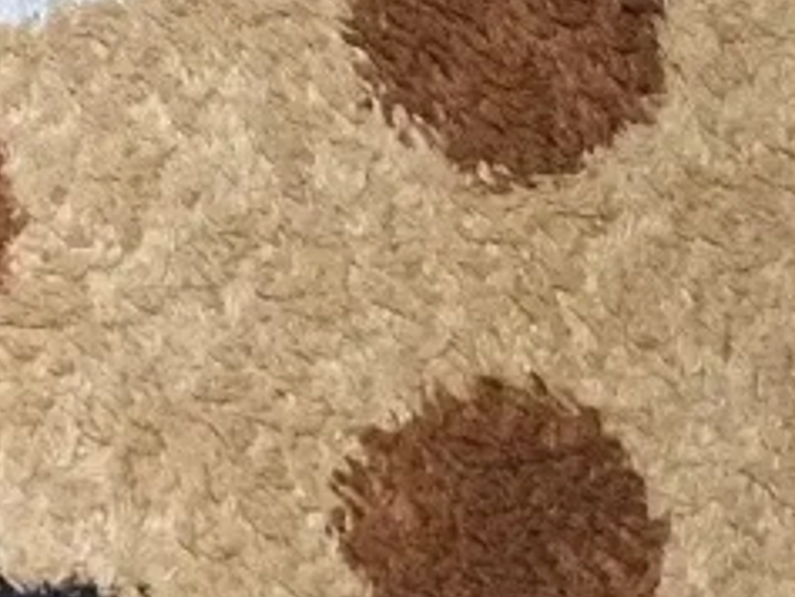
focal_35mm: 97
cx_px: -738
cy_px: 647
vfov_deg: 14.9
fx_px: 2229
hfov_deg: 16.2
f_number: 1.8
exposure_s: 1/30
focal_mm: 5.54
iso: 320
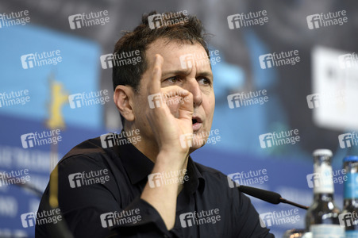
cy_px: 119
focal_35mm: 200
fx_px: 1987
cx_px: 179
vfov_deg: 6.9
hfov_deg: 10.3
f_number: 3.5
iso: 1250
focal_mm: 200
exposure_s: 1/320
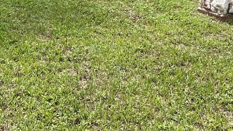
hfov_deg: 28.1
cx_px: 84
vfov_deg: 15.0
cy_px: -62
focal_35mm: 75
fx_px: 464
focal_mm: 5.7
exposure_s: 1/2208
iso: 50
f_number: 1.5
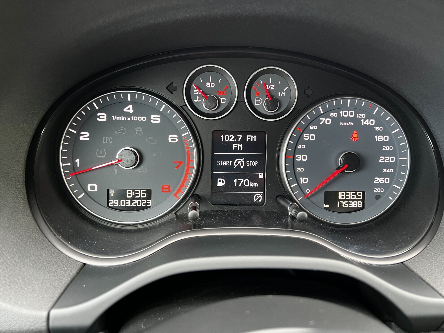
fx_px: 333
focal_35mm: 26
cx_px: 222
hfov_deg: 67.3
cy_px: 166
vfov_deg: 53.1
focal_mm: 5.7
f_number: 1.5
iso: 125
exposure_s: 1/41
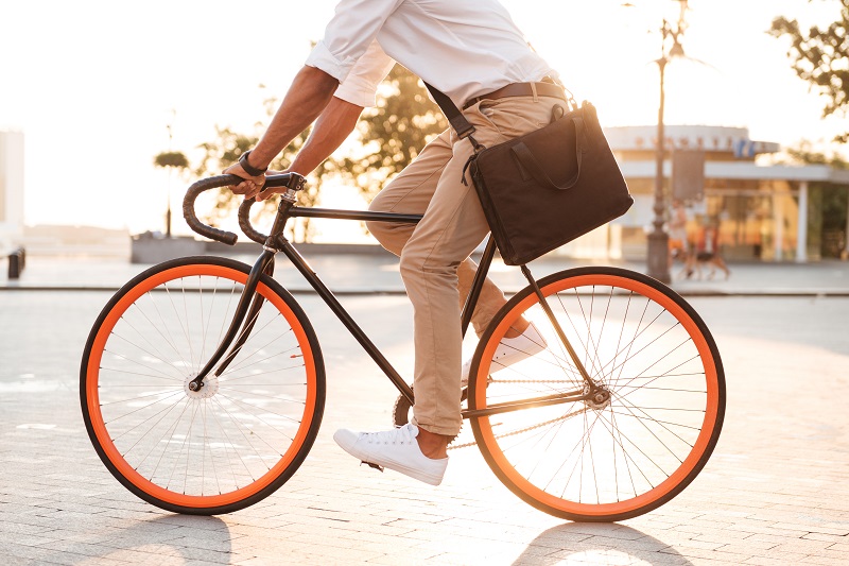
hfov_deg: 30.5
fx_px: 1556
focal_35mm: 66
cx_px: 424
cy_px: 283
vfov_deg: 20.6
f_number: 3.2
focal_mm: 66
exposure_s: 1/400
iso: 250
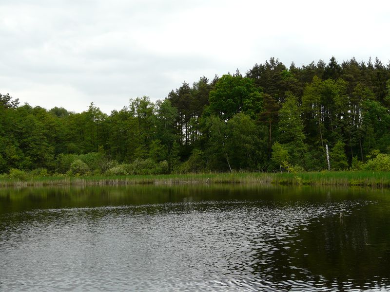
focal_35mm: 52
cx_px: 195
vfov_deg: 28.0
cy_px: 146
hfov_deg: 36.8
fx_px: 586
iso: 100
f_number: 4.5
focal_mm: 8.5
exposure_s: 1/250
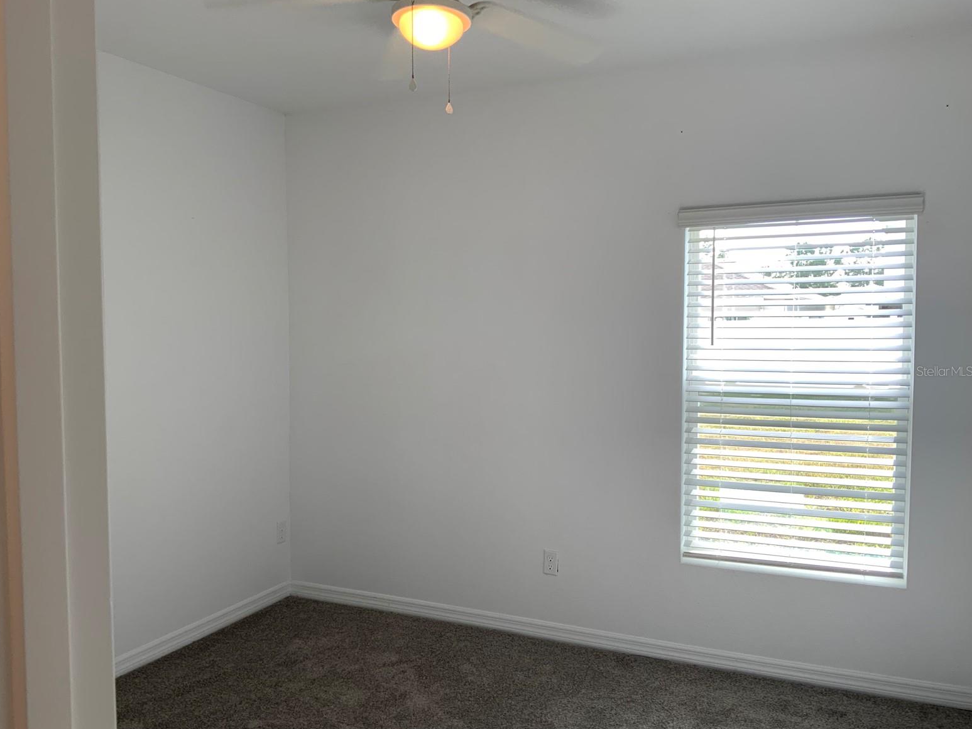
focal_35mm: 30
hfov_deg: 60.0
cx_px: 473
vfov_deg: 46.8
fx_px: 842
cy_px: 371
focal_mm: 3
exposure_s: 1/120
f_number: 1.8
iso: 20
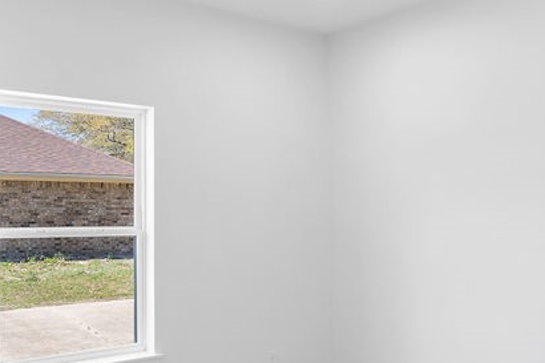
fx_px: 605
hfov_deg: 48.3
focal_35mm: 40
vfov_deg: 33.4
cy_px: 197
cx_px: 316
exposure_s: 1/2.5
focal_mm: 16
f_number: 9
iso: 160
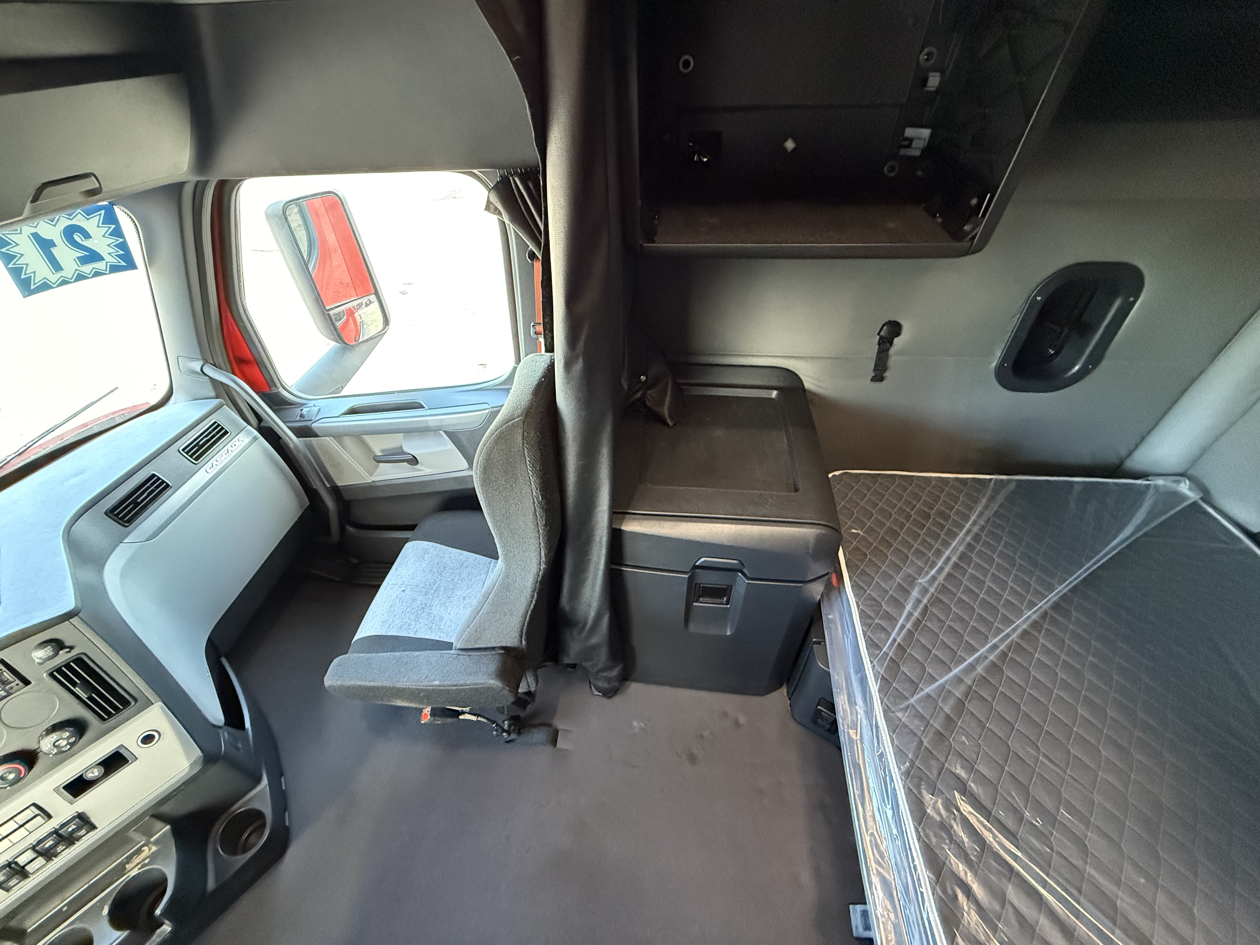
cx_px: 630
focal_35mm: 14
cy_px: 472
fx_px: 510
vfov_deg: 85.7
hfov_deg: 102.1
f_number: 2.2
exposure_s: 1/60
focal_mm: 2.22
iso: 1000
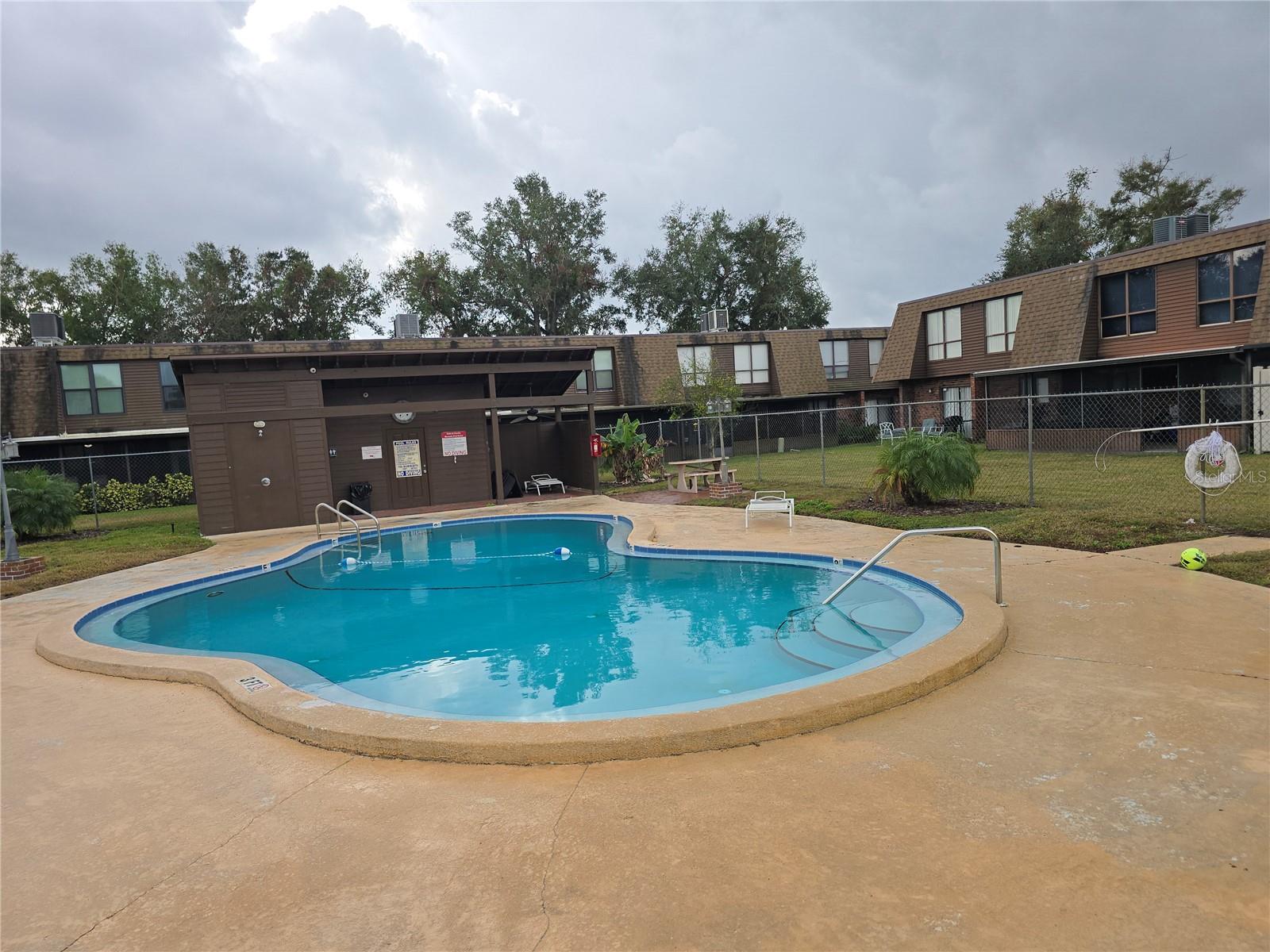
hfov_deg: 73.9
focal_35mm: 23
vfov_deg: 58.9
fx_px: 844
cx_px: 635
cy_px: 476
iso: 12
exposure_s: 1/424
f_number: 1.7
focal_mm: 6.3
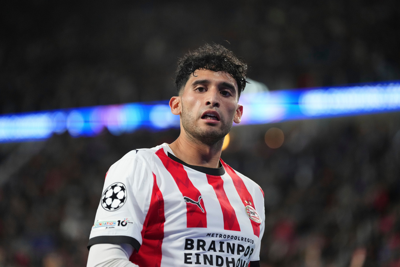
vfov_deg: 8.6
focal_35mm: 159
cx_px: 200
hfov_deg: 12.9
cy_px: 134
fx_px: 1767
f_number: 2.8
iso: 4000
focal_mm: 159
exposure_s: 1/2000
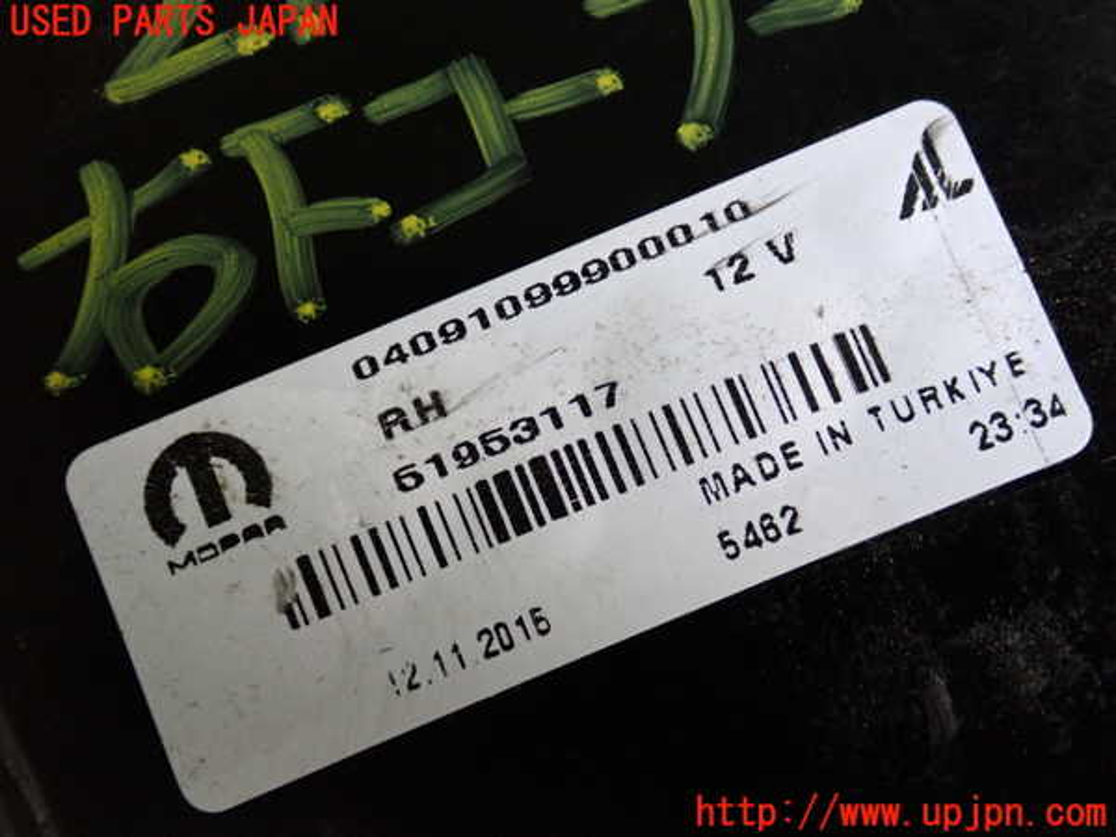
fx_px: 1419
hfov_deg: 42.9
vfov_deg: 32.9
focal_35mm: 44
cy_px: 418
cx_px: 558
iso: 1000
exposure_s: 1/125
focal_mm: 7.84
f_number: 2.9
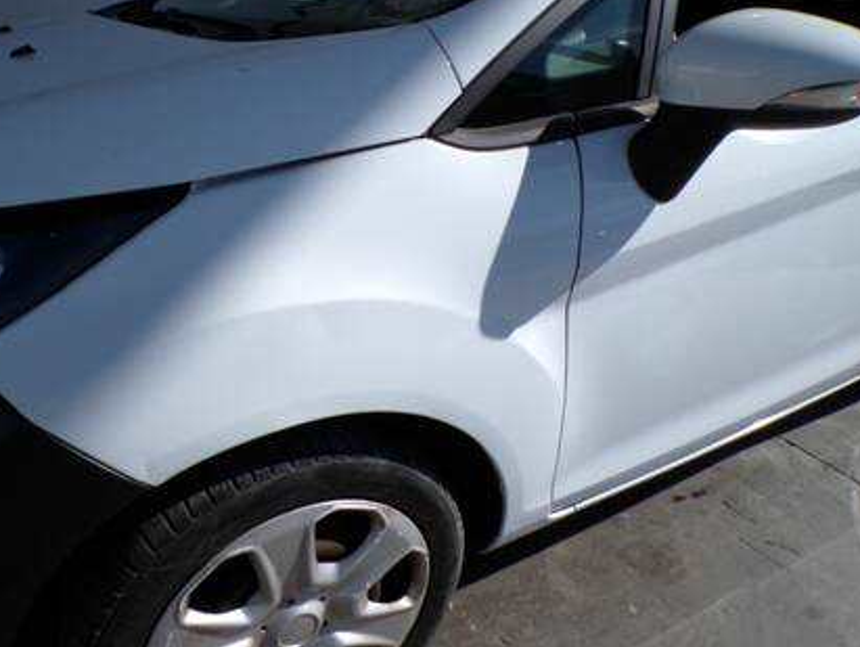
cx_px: 368
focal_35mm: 28
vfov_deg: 49.8
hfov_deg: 63.1
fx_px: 696
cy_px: 322
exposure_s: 1/750
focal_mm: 4.3
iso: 100
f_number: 5.8
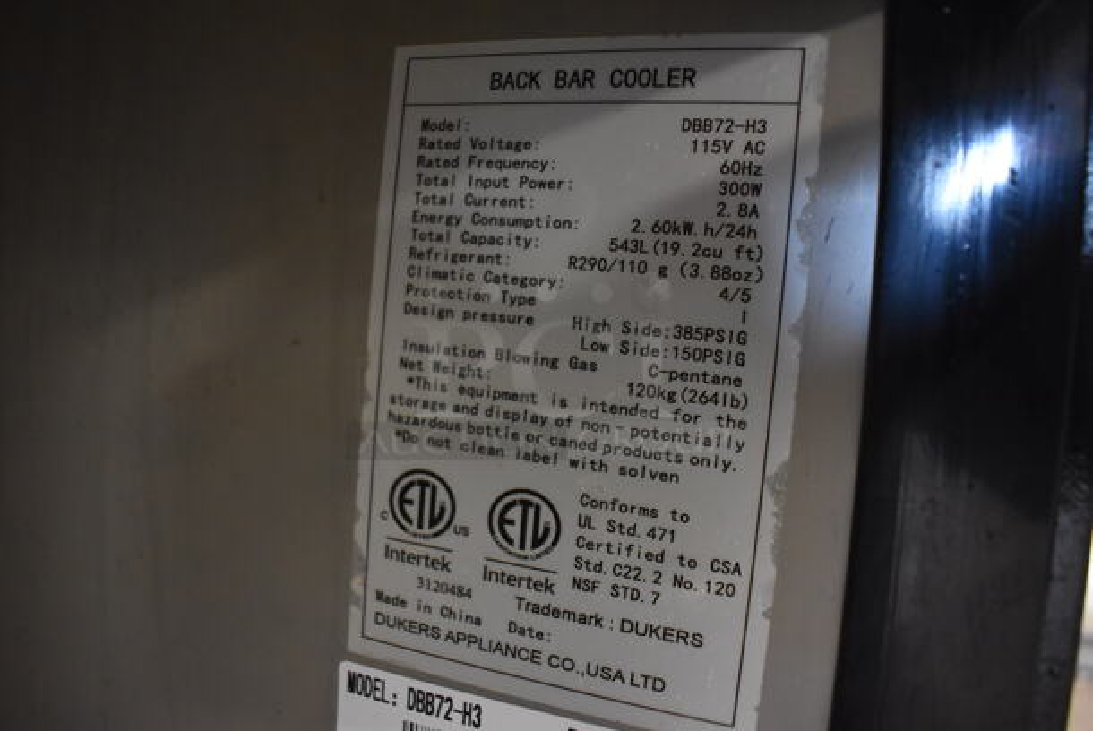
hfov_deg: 67.3
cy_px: 366
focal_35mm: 27
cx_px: 546
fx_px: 821
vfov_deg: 48.0
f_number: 3.5
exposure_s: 1/30
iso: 3200
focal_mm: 18
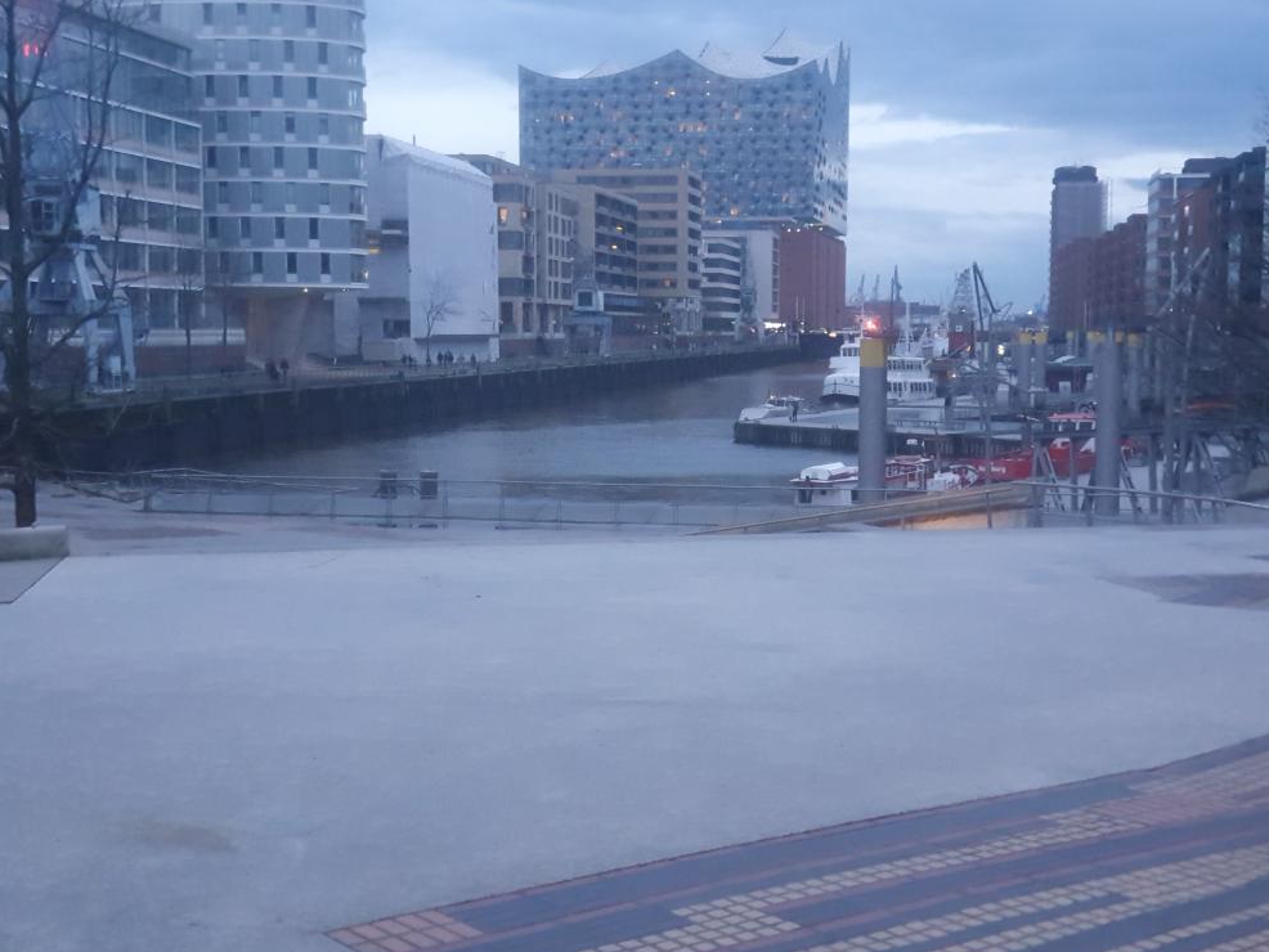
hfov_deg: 35.5
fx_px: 1980
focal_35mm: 54
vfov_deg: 27.0
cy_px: 490
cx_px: 658
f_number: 2.4
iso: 496
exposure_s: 1/33
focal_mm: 6
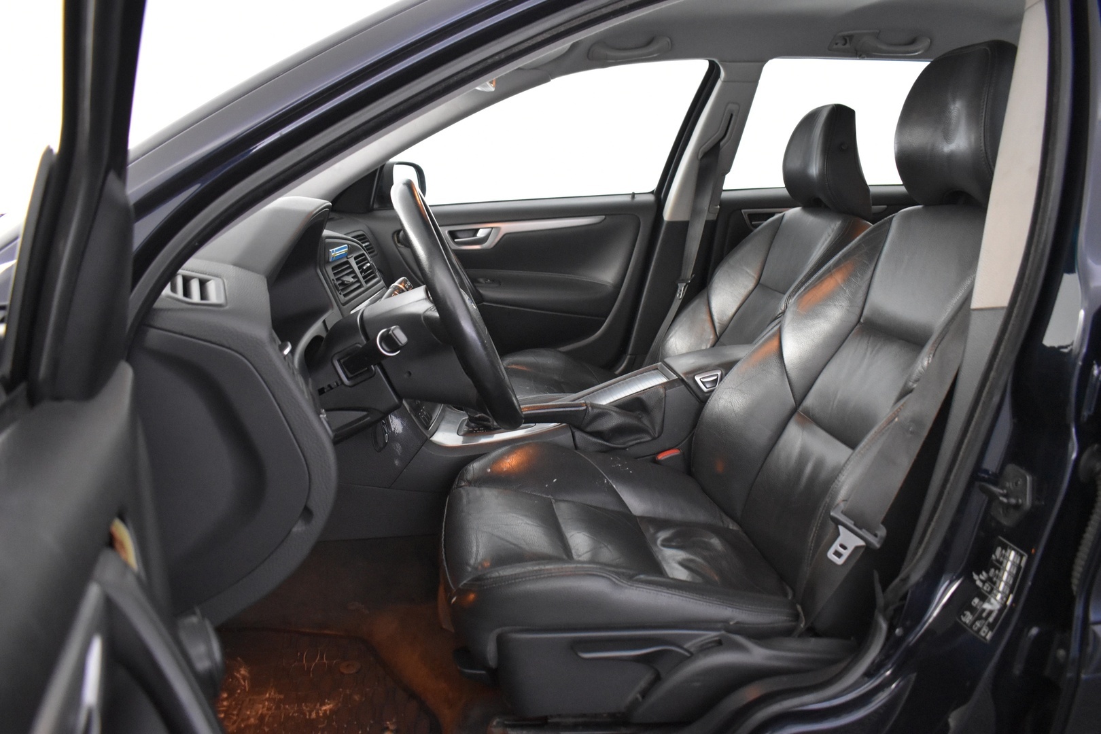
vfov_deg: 47.9
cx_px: 550
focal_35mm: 27
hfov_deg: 67.4
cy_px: 367
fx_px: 826
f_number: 3.5
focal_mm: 18
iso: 3200
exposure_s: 1/30
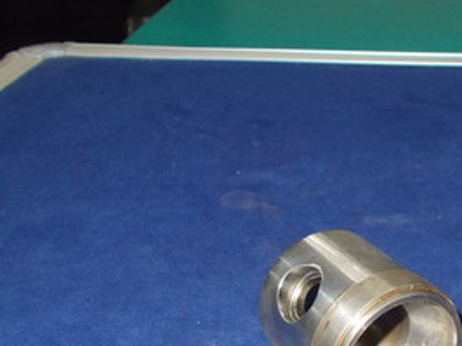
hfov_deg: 29.2
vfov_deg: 22.2
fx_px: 853
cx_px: 406
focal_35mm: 64
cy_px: 324
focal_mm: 6
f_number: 3.6
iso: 200
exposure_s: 1/25
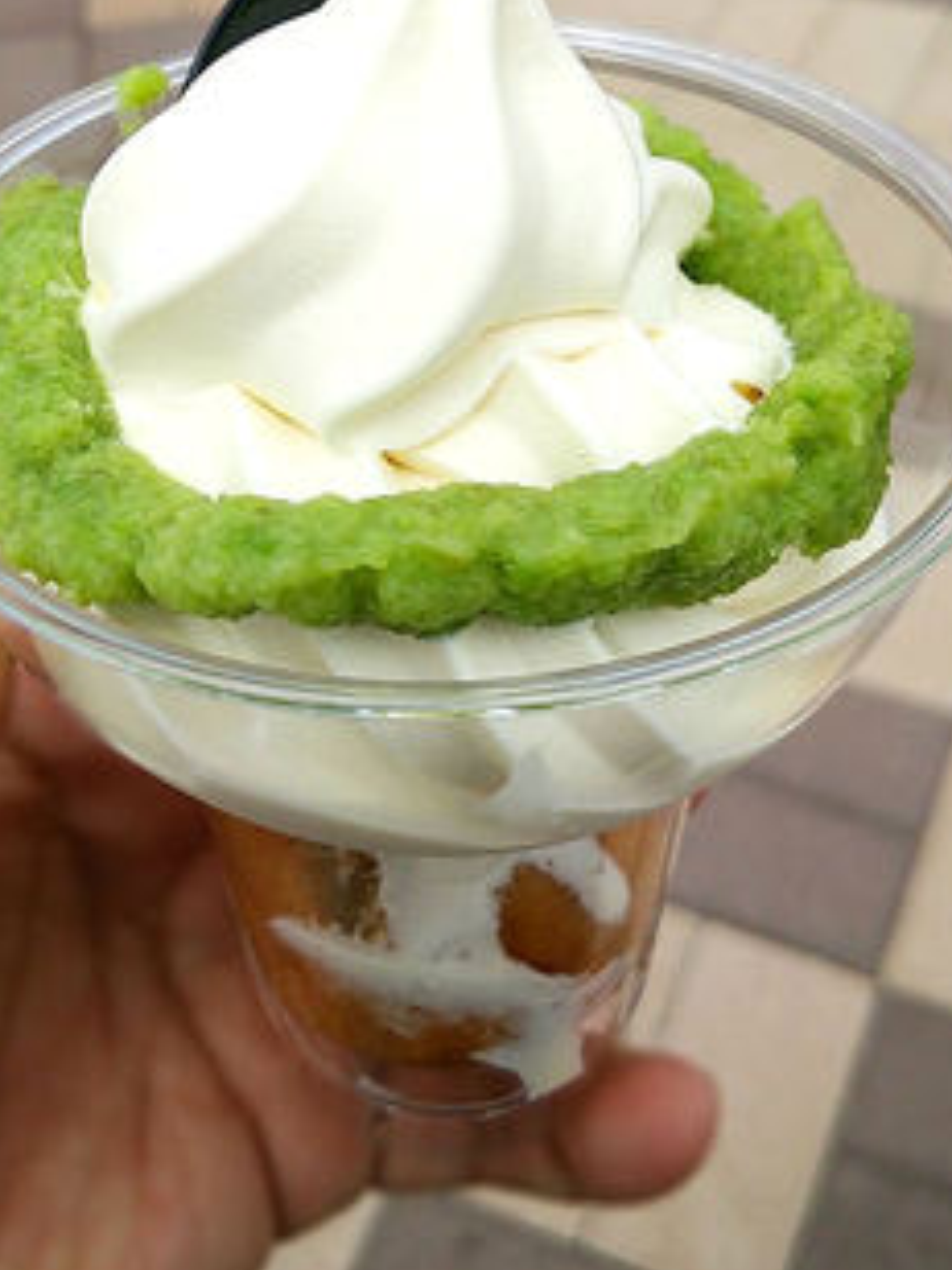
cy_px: 511
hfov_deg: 36.8
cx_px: 445
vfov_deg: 47.6
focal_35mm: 39
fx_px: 1430
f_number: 1.94
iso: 40
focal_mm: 4.06
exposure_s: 1/1262
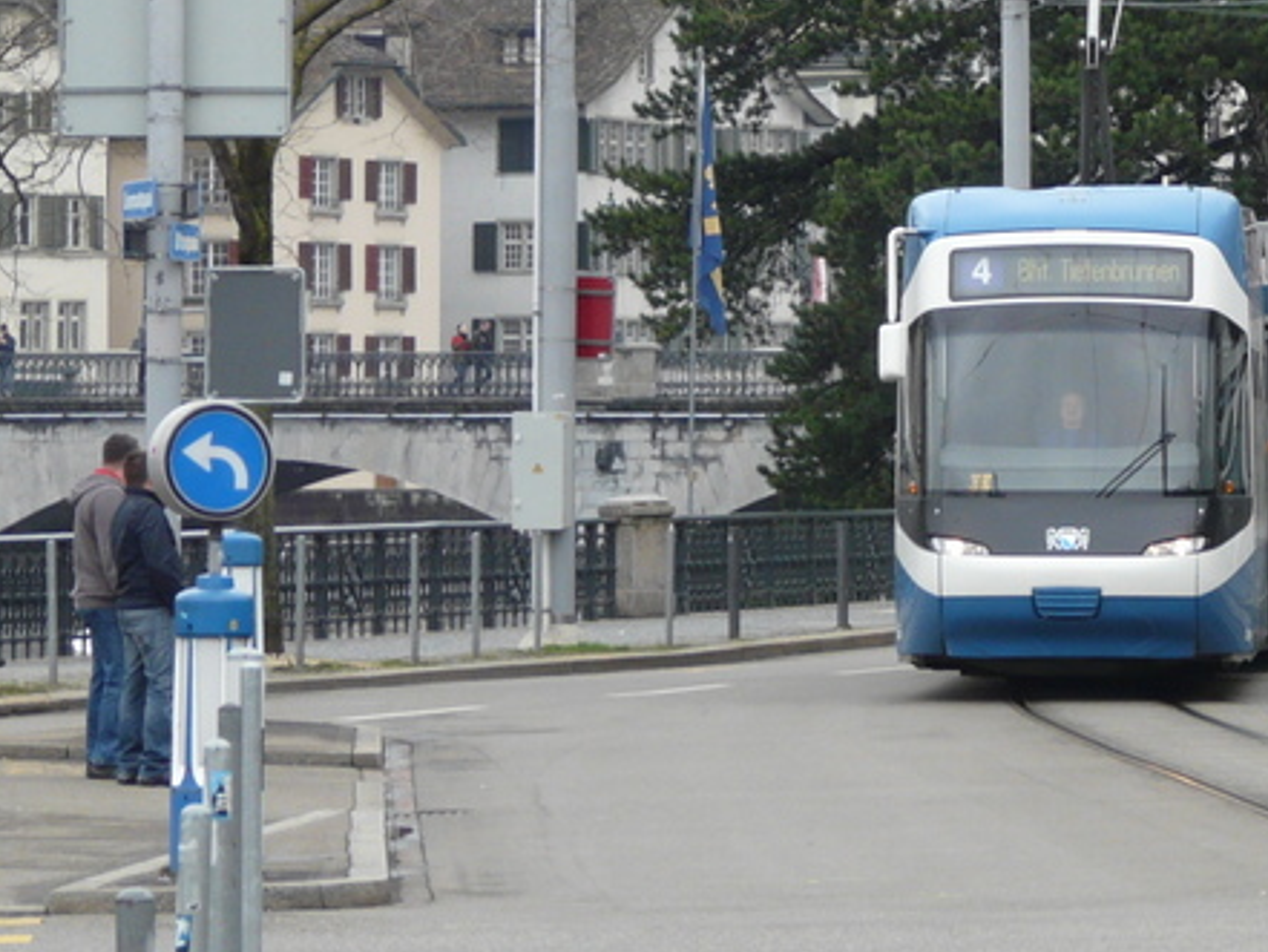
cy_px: 219
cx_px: 1435
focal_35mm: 254
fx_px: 9307
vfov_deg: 5.8
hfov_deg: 7.7
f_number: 3.6
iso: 100
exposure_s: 1/160
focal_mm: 18.3
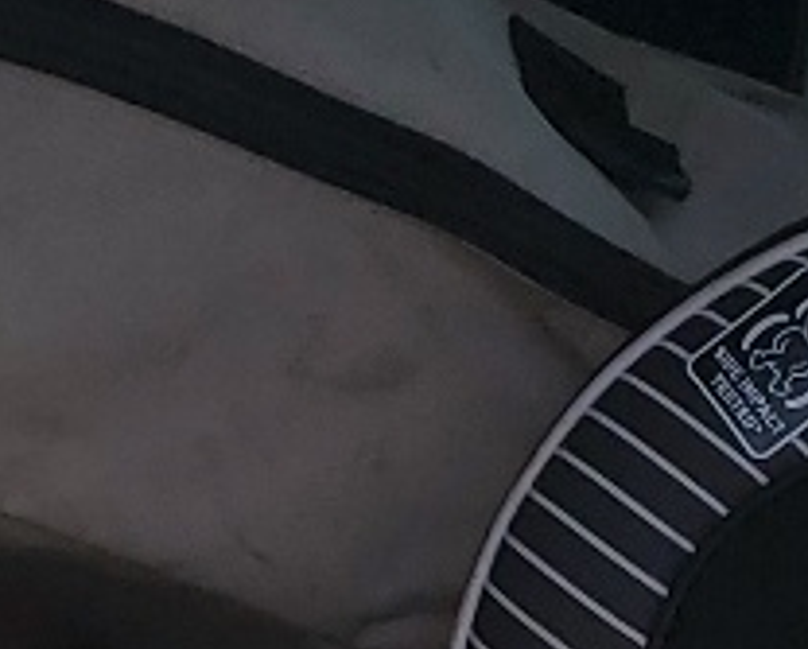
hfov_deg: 9.9
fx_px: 4670
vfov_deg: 7.6
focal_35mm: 195
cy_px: 1302
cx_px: 649
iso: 50
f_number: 1.5
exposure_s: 1/1429
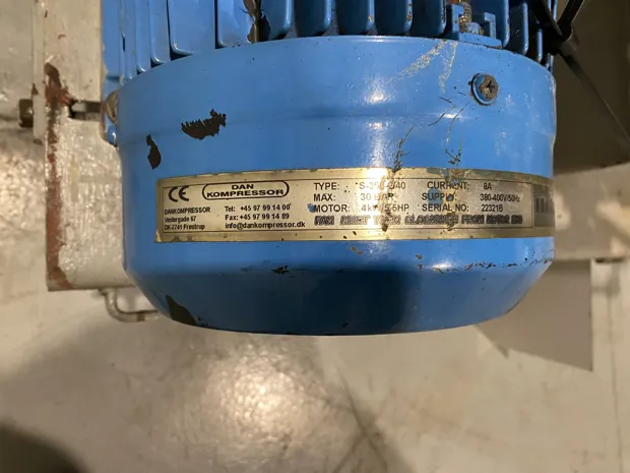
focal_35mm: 26
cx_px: 315
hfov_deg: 67.3
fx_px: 473
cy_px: 236
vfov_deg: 53.1
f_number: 1.8
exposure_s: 1/50
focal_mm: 4.25
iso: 320
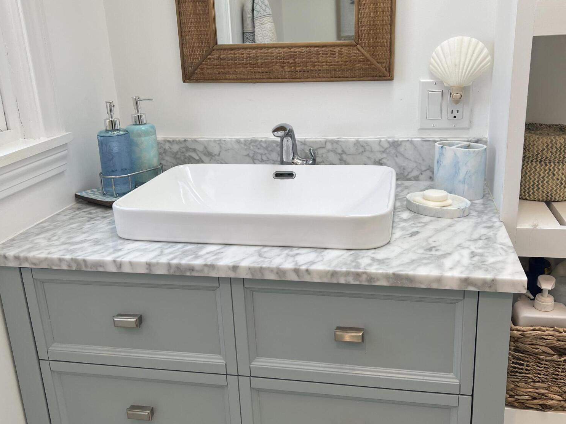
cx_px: 285
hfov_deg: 52.6
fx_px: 572
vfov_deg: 40.7
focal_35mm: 35
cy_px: 208
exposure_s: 1/121
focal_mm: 5.7
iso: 40
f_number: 1.5
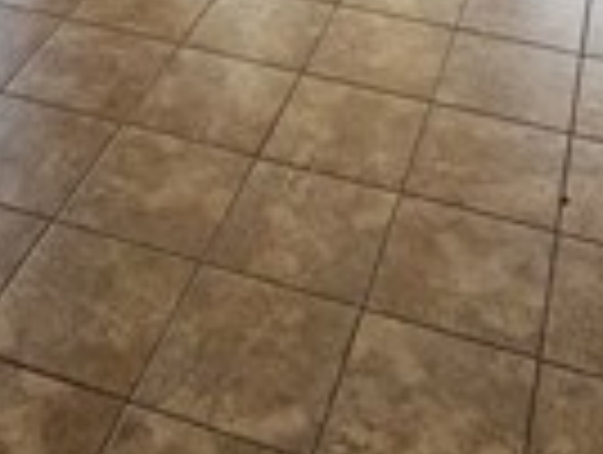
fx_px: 1082
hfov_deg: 31.1
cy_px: -526
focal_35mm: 62
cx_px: 279
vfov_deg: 16.2
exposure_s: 1/60
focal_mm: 2.2
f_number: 2.2
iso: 80
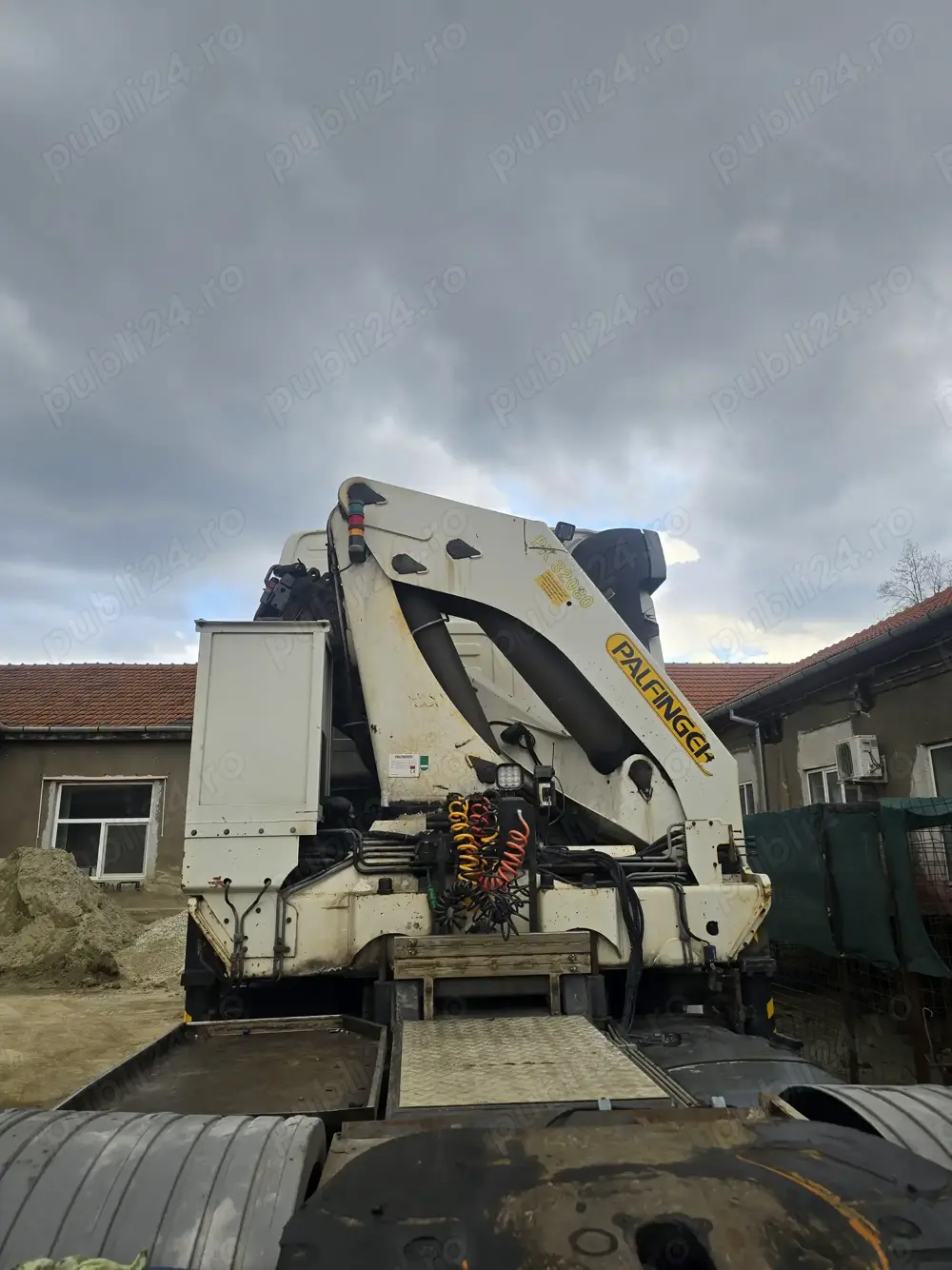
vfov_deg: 73.9
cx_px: 476
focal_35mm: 23
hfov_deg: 58.9
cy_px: 635
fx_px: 844
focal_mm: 6.3
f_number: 1.7
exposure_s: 1/180
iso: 12
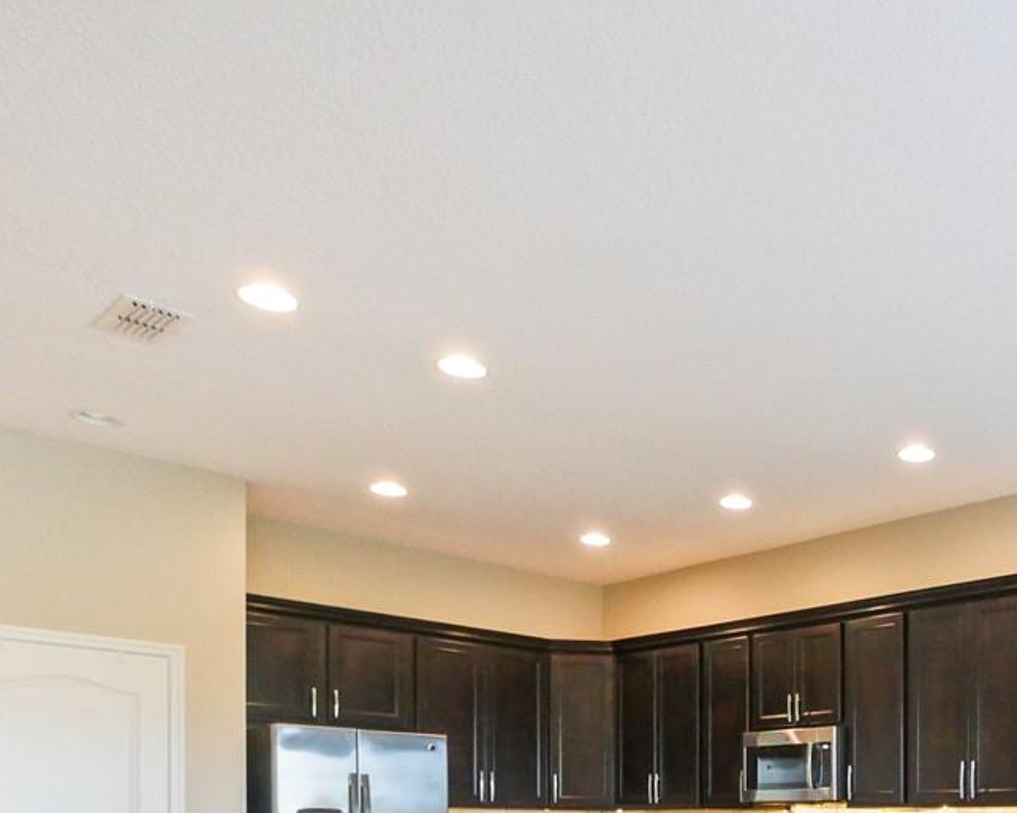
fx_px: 1023
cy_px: 879
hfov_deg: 45.9
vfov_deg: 37.0
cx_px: 978
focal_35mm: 34
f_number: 4
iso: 2000
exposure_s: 1/60
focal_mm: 7
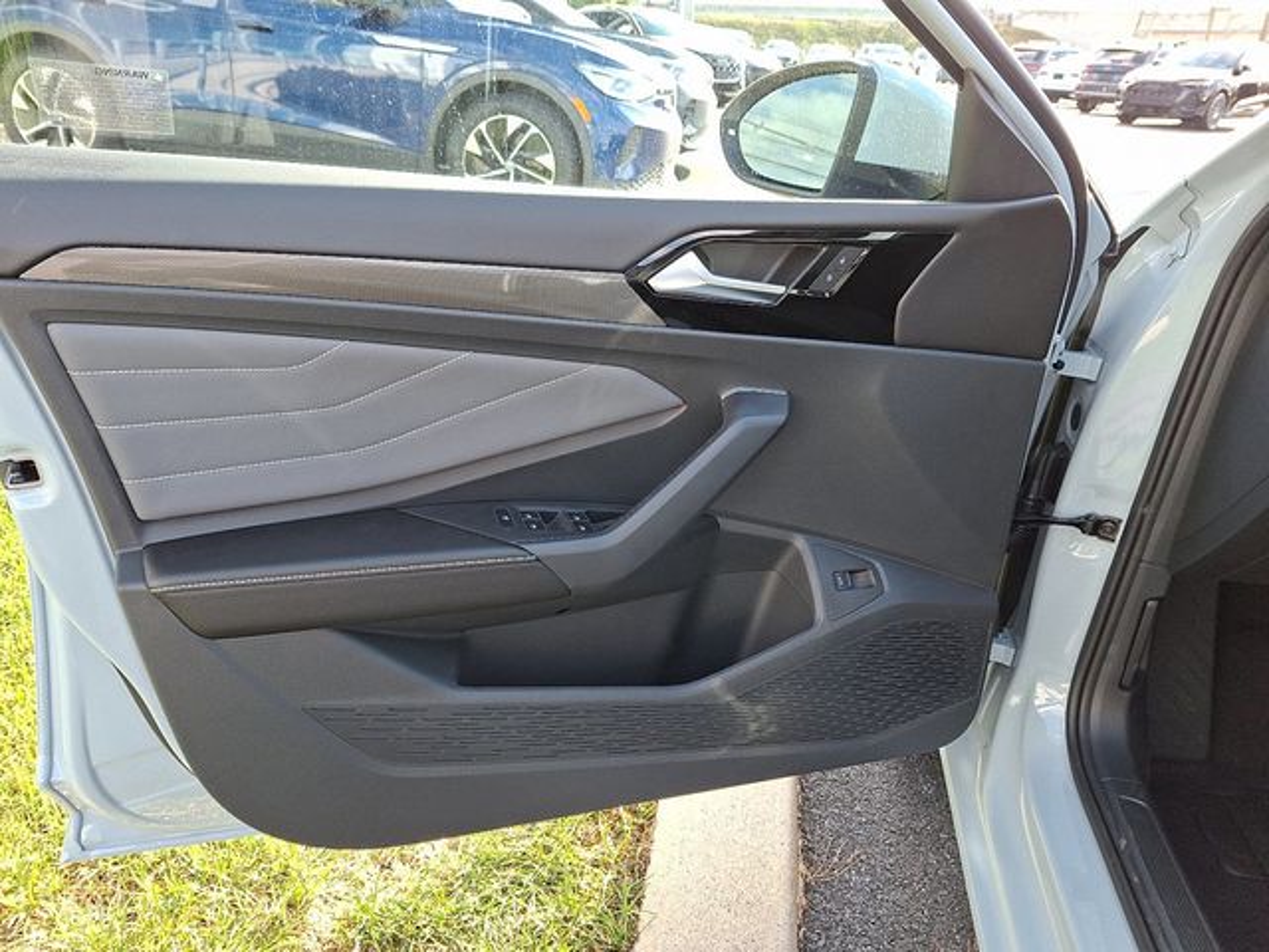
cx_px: 634
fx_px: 916
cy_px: 476
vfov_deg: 54.9
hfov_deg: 69.4
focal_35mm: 25
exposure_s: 1/120
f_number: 1.8
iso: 29
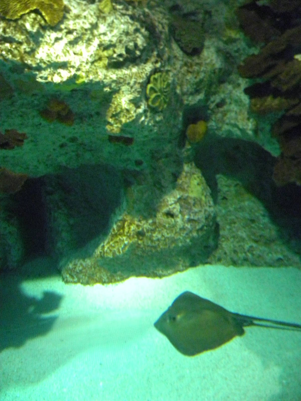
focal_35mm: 26
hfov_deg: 53.1
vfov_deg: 67.3
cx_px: 150
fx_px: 301
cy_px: 200
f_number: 2.8
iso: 800
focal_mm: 4.6
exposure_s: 1/7.3
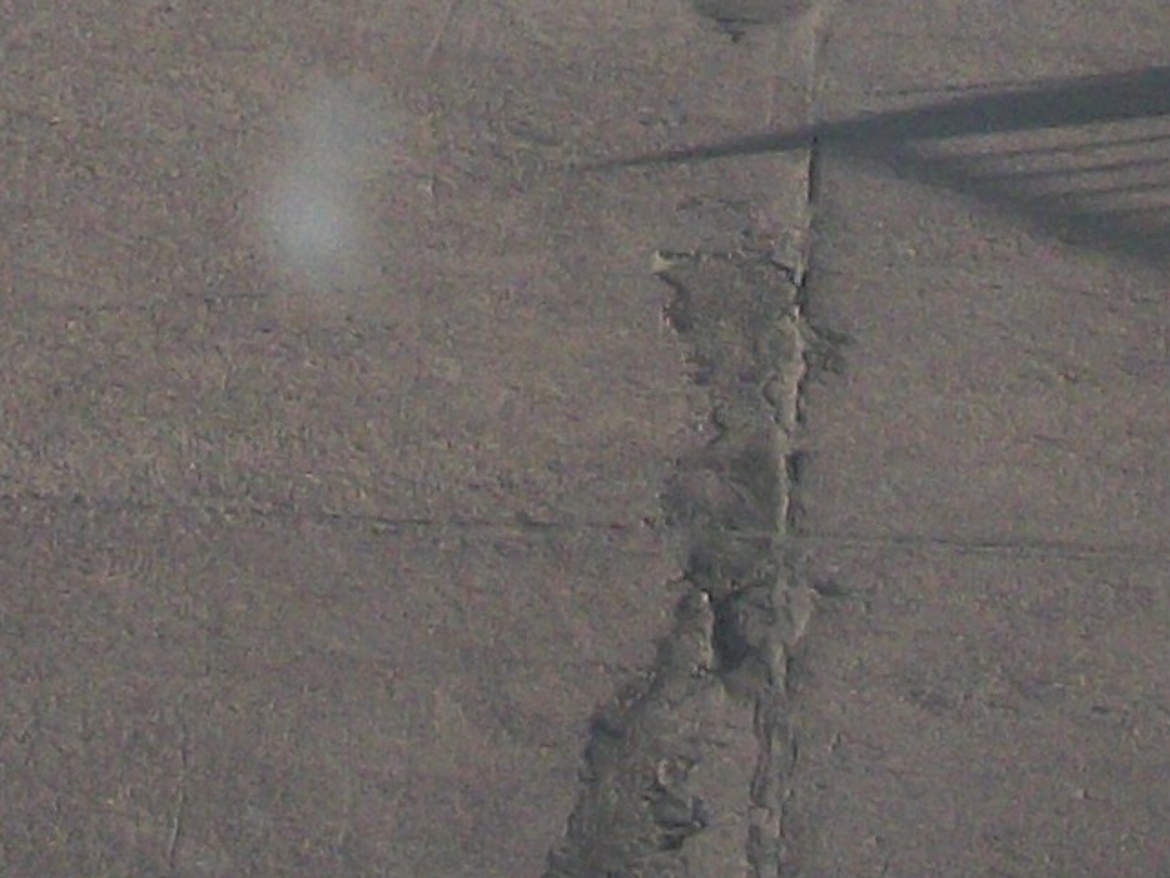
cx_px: 612
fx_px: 7371
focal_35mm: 218
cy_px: -1377
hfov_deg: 9.1
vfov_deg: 6.4
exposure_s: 1/400
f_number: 3.1
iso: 80
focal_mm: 6.3
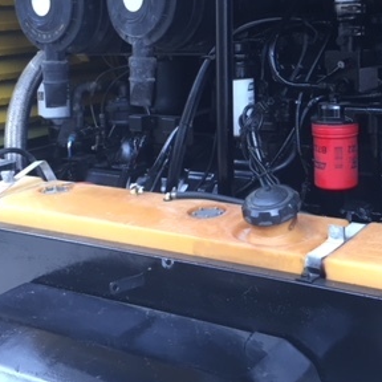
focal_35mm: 57
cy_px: 84
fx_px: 712
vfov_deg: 29.4
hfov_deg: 29.6
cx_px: 279
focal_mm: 4.15
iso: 32
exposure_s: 1/30
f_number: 2.2
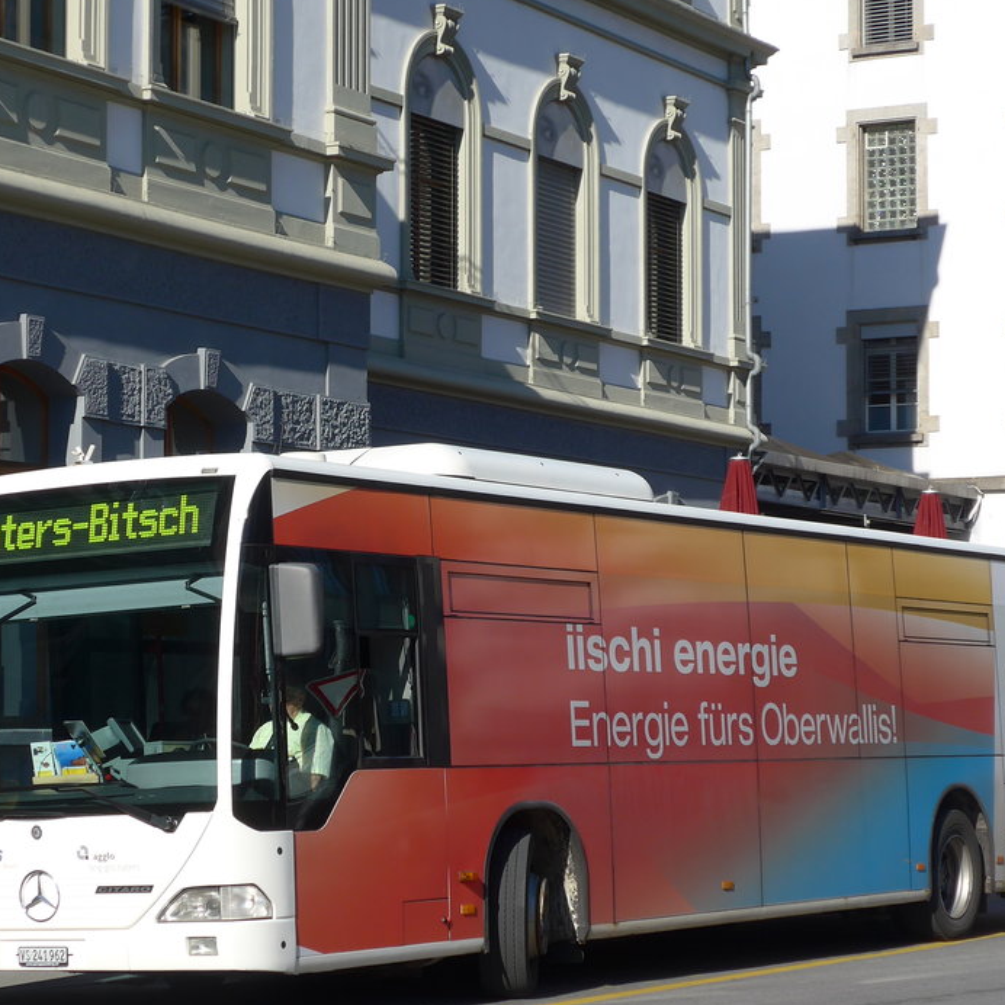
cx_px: 396
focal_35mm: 95
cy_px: 585
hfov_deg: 18.3
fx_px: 3120
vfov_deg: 18.3
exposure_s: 1/1300
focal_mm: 12.7
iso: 80
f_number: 3.7
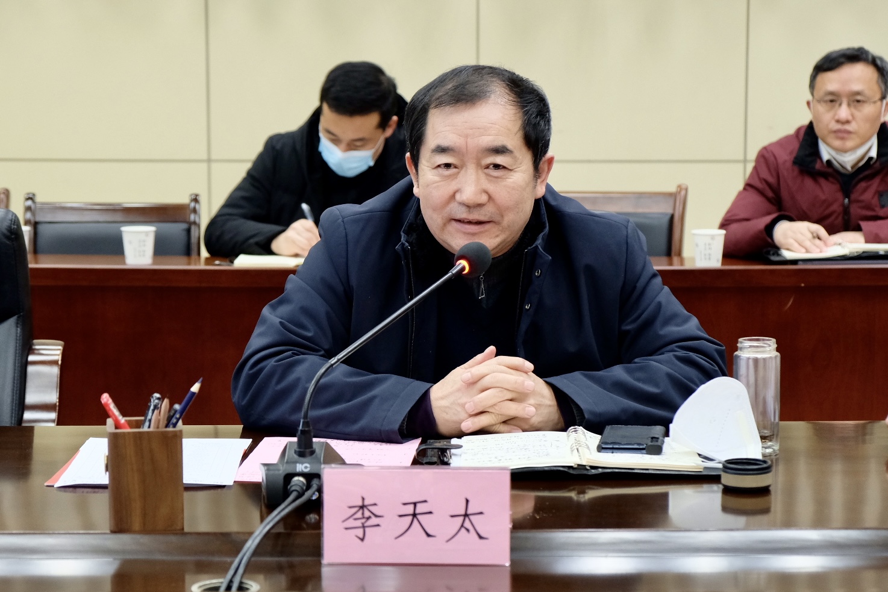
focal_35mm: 69
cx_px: 444
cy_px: 296
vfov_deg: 19.7
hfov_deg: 29.2
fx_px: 1702
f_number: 4
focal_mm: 46.3
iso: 1600
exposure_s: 1/60
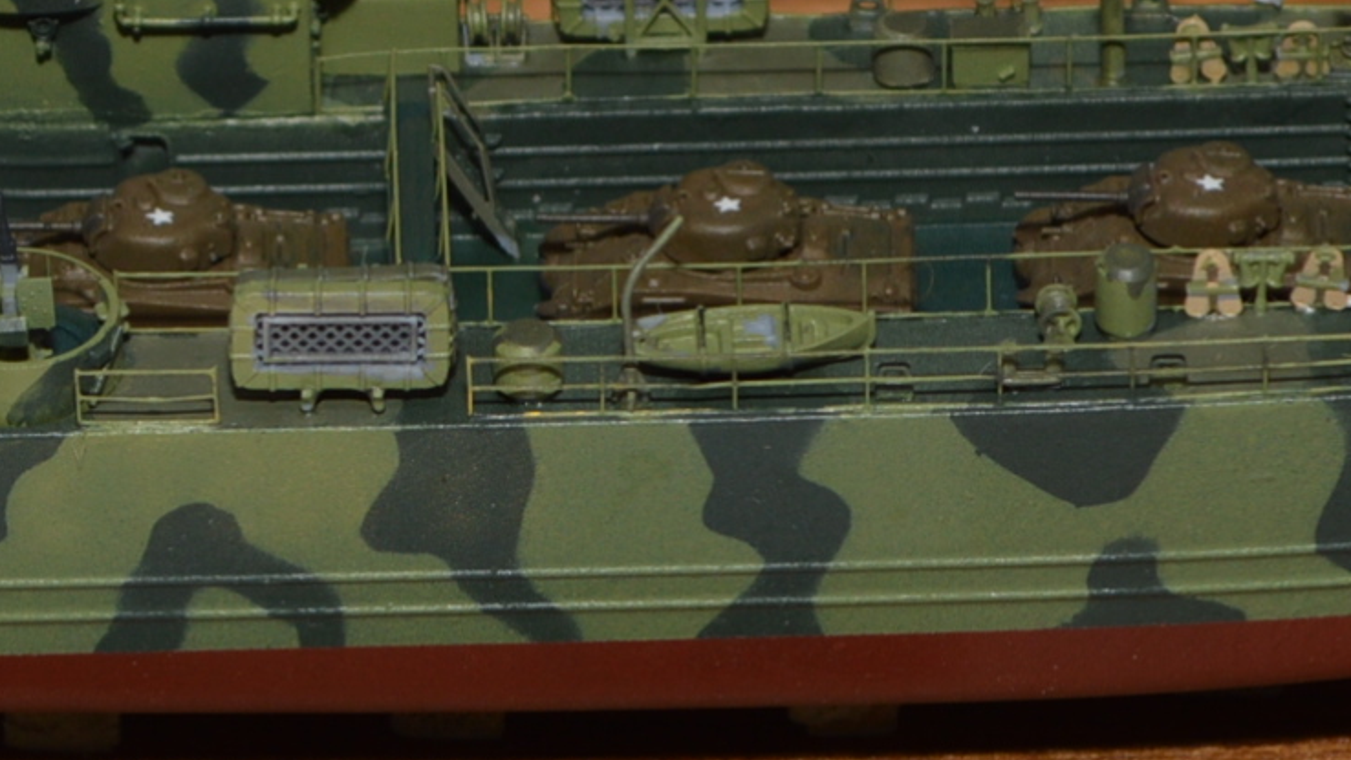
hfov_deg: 6.1
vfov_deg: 3.4
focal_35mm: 352
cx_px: 487
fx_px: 12614
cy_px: 449
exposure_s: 1/60
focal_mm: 55
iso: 100
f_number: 8
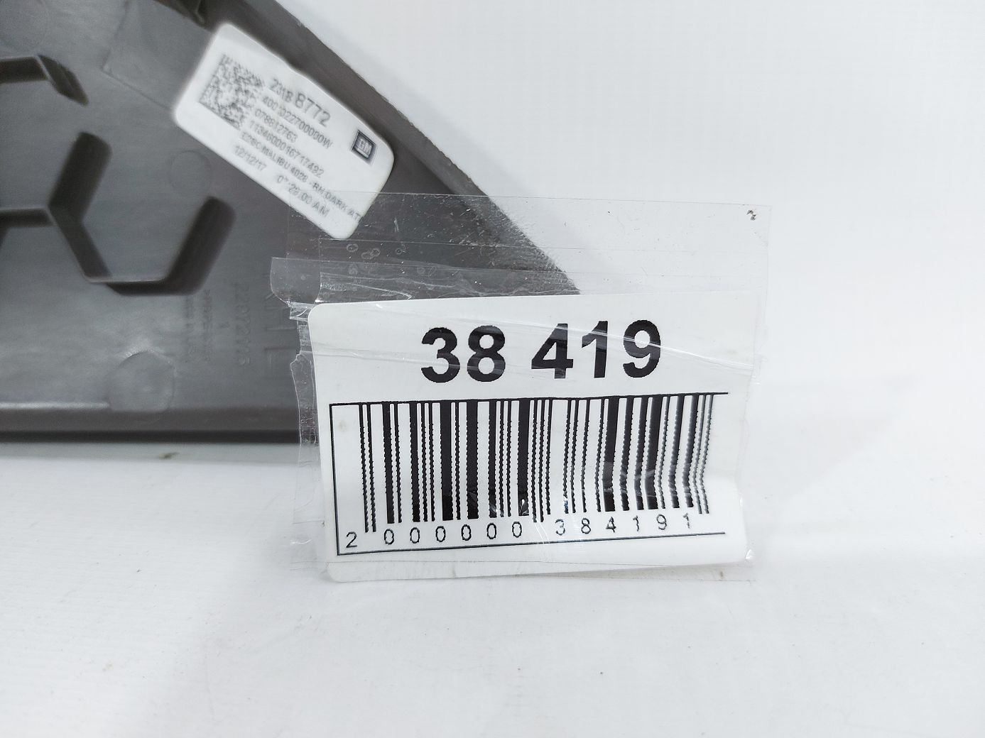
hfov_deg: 71.6
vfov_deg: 56.8
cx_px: 492
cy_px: 369
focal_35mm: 24
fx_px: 683
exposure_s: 1/50
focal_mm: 5.23
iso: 64
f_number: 1.8
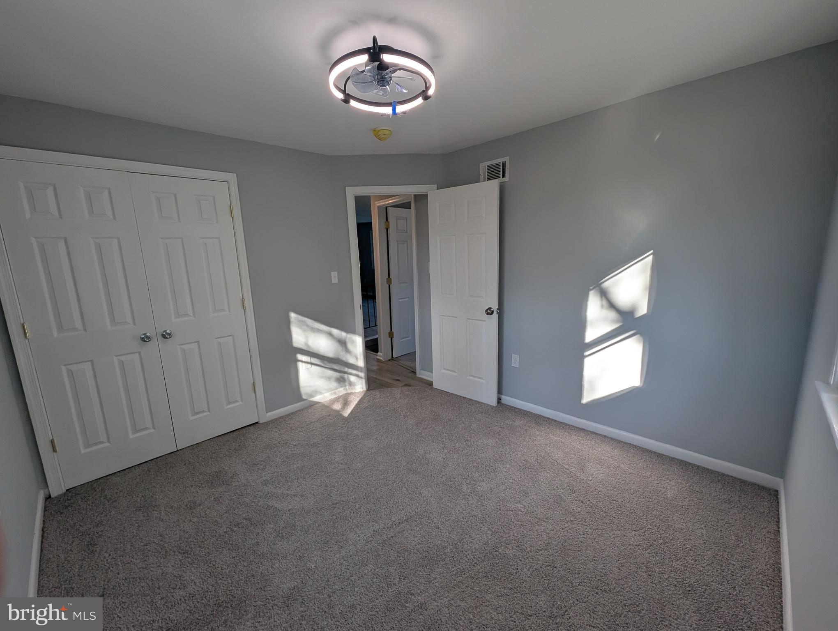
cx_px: 419
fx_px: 315
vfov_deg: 90.1
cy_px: 316
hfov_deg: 106.1
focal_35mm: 13
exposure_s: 1/171
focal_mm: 1.95
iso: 54
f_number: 2.2
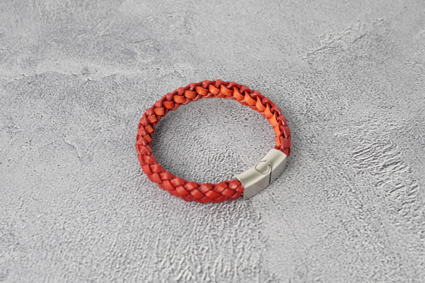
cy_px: 142
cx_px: 212
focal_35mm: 75
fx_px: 885
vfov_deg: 18.2
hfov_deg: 27.0
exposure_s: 1/60
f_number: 7.1
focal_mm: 50
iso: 640
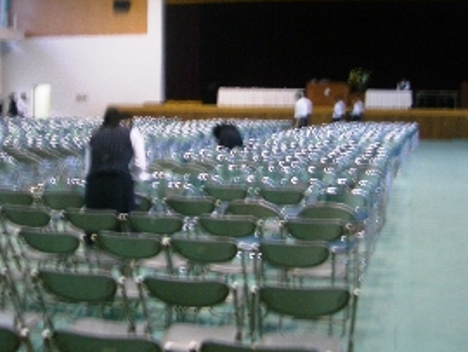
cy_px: 147
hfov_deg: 33.1
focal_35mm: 58
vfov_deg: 25.2
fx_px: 785
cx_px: 189
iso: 100
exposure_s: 1/8
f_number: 2.6
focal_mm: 5.8
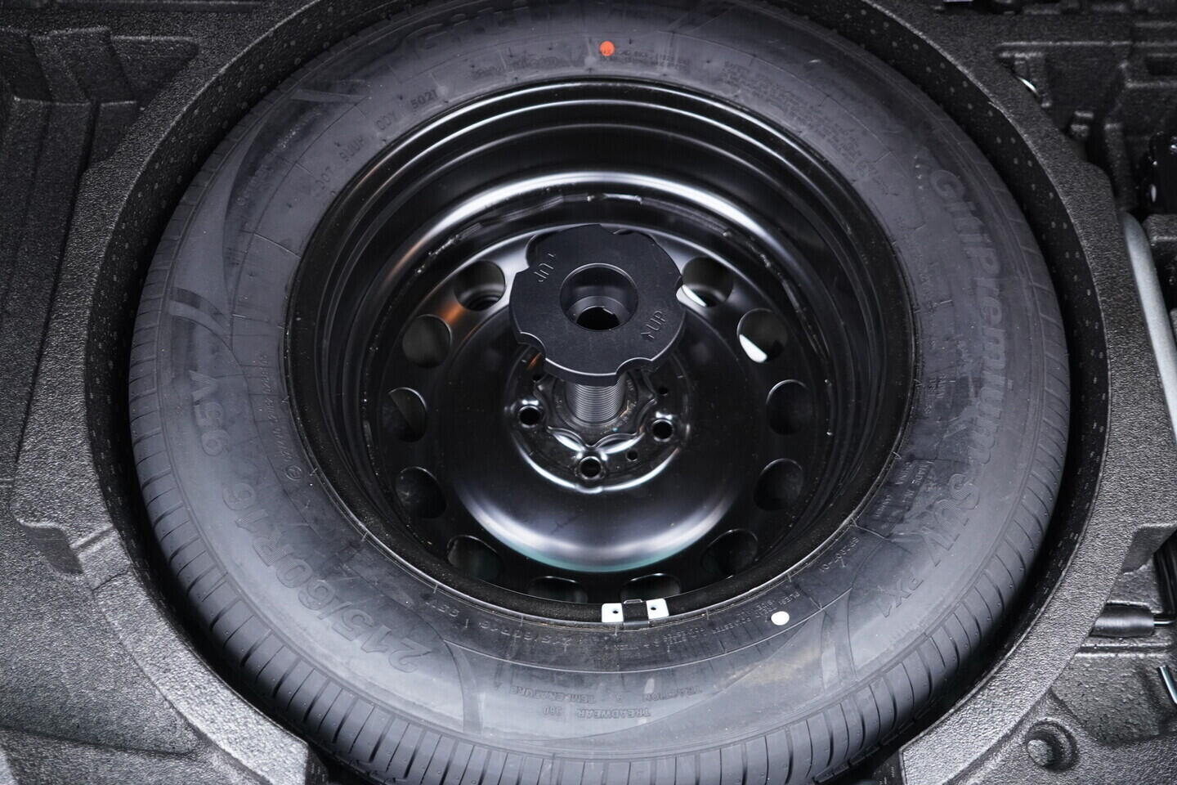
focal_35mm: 36
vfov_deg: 36.9
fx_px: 1177
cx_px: 588
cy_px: 392
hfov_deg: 53.1
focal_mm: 24
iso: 1250
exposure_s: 1/40
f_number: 2.8
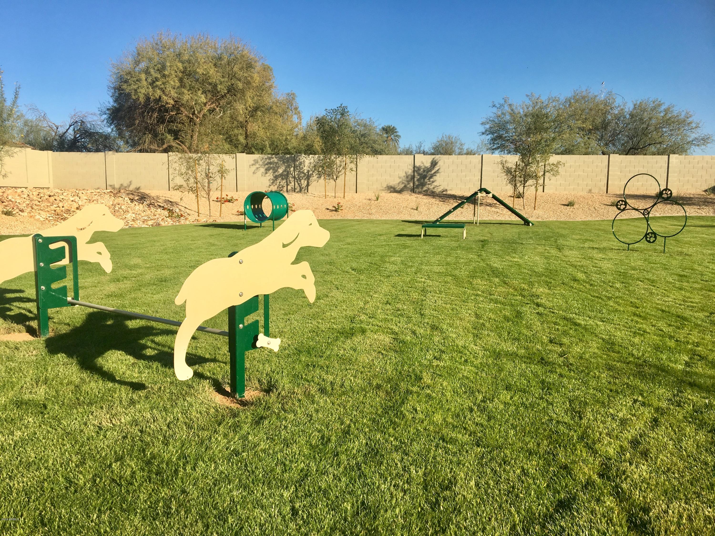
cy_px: 268
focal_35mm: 29
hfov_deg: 61.7
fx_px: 599
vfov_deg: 48.2
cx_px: 358
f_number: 2.2
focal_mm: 4.15
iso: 25
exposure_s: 1/1748
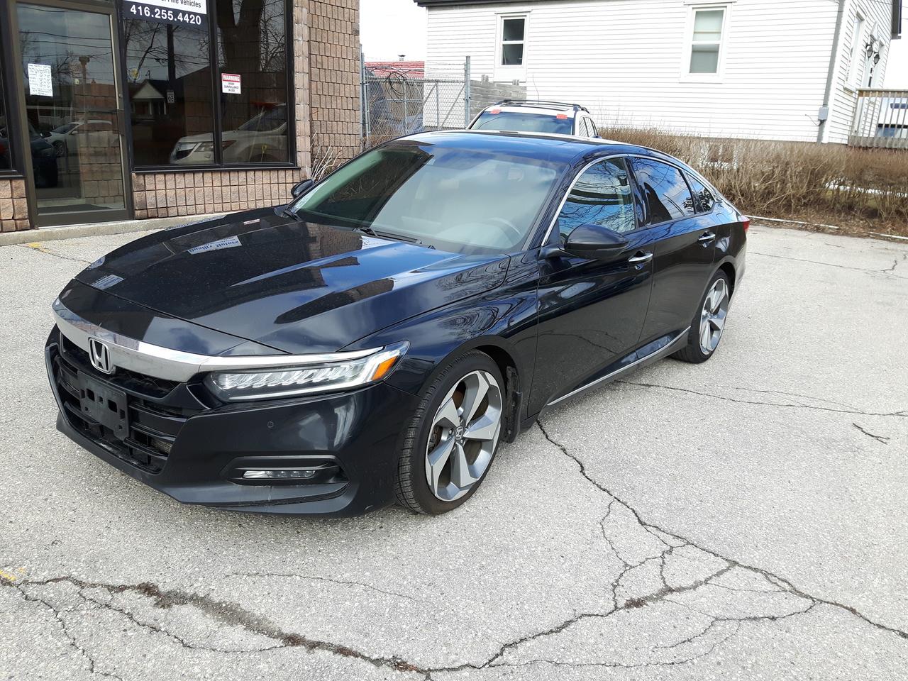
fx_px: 813
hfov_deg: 58.4
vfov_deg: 45.4
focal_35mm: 31
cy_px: 340
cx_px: 454
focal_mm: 3.7
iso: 40
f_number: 1.9
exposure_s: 1/373
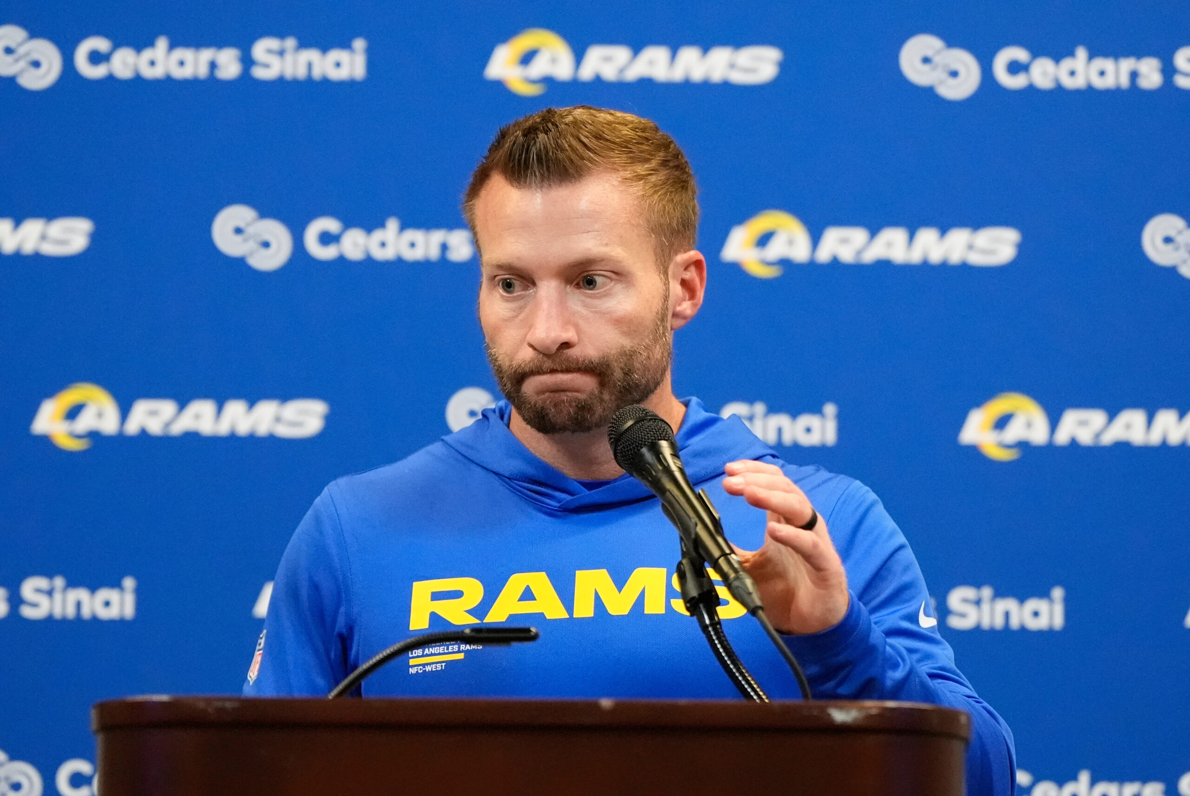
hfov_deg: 9.3
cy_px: 398
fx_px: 7279
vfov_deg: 6.3
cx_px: 595
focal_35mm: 220
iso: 8000
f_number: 2.8
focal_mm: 147
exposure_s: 1/500
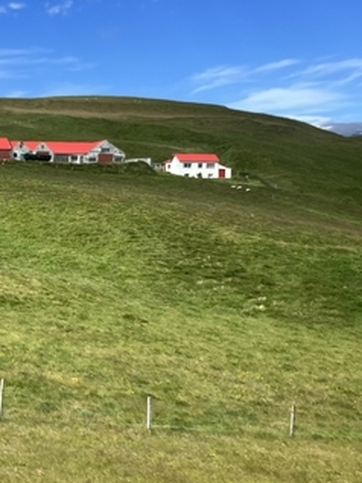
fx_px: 739
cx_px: -12
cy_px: 238
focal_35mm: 53
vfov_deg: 36.2
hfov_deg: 25.9
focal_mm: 3.99
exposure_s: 1/607
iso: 32
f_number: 1.8
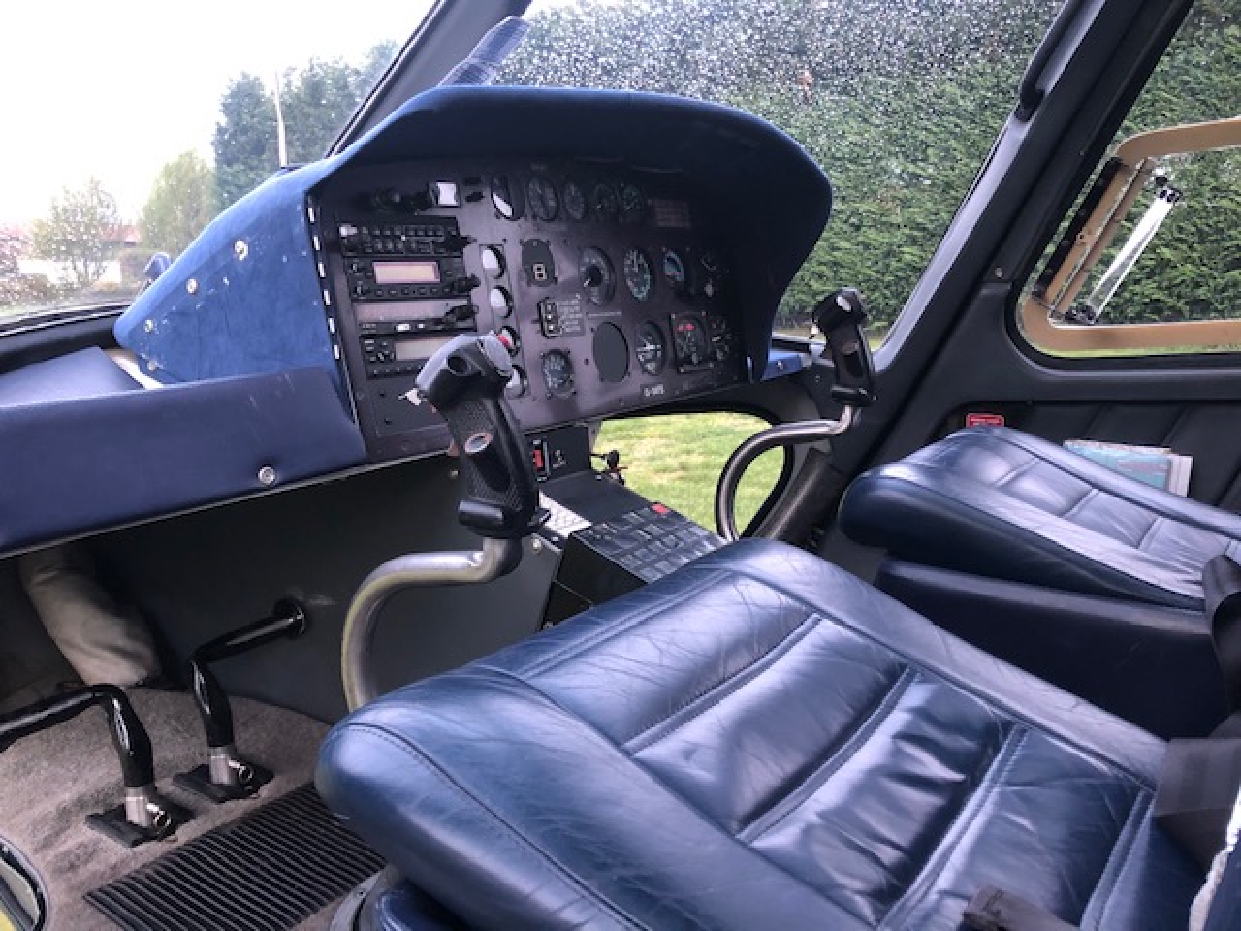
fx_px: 1004
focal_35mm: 28
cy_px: 466
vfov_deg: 49.7
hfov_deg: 63.4
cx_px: 620
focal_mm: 4
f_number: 1.8
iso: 80
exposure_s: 1/15
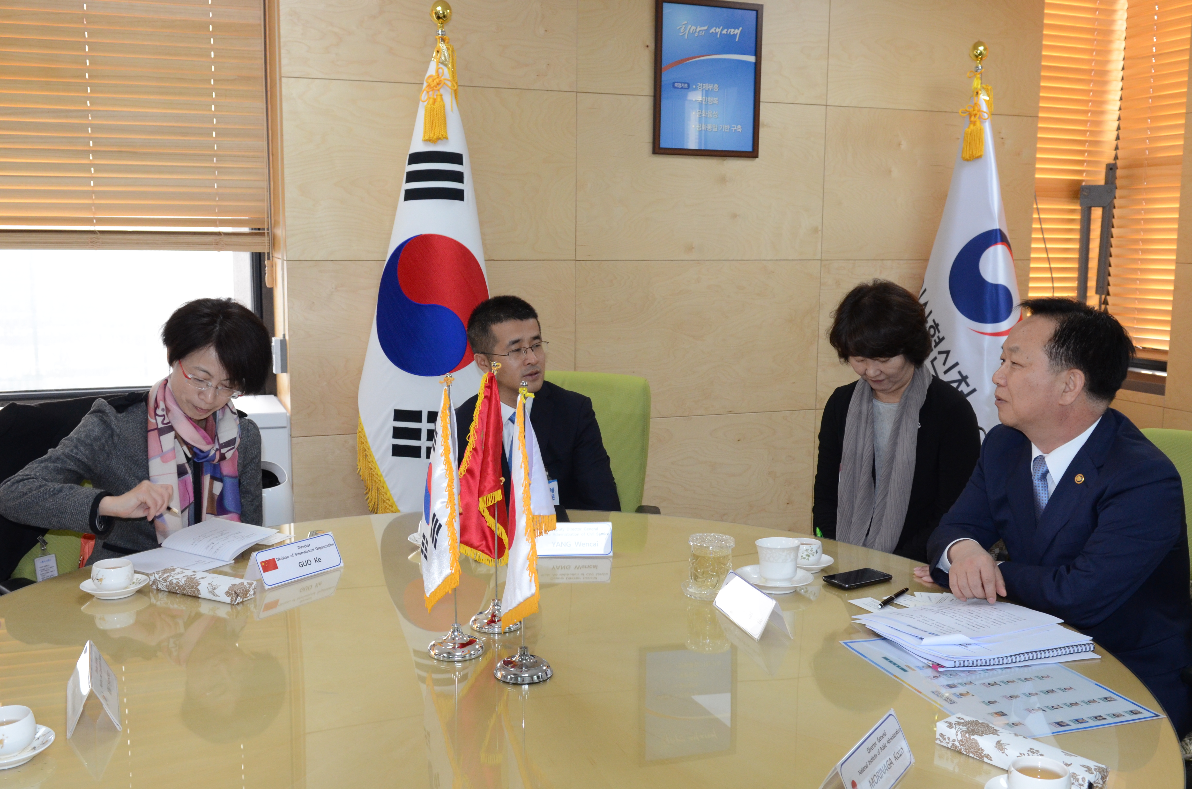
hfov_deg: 55.2
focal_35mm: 34
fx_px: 1140
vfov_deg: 38.2
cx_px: 596
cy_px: 394
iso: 1250
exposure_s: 1/160
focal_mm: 23
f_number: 6.3
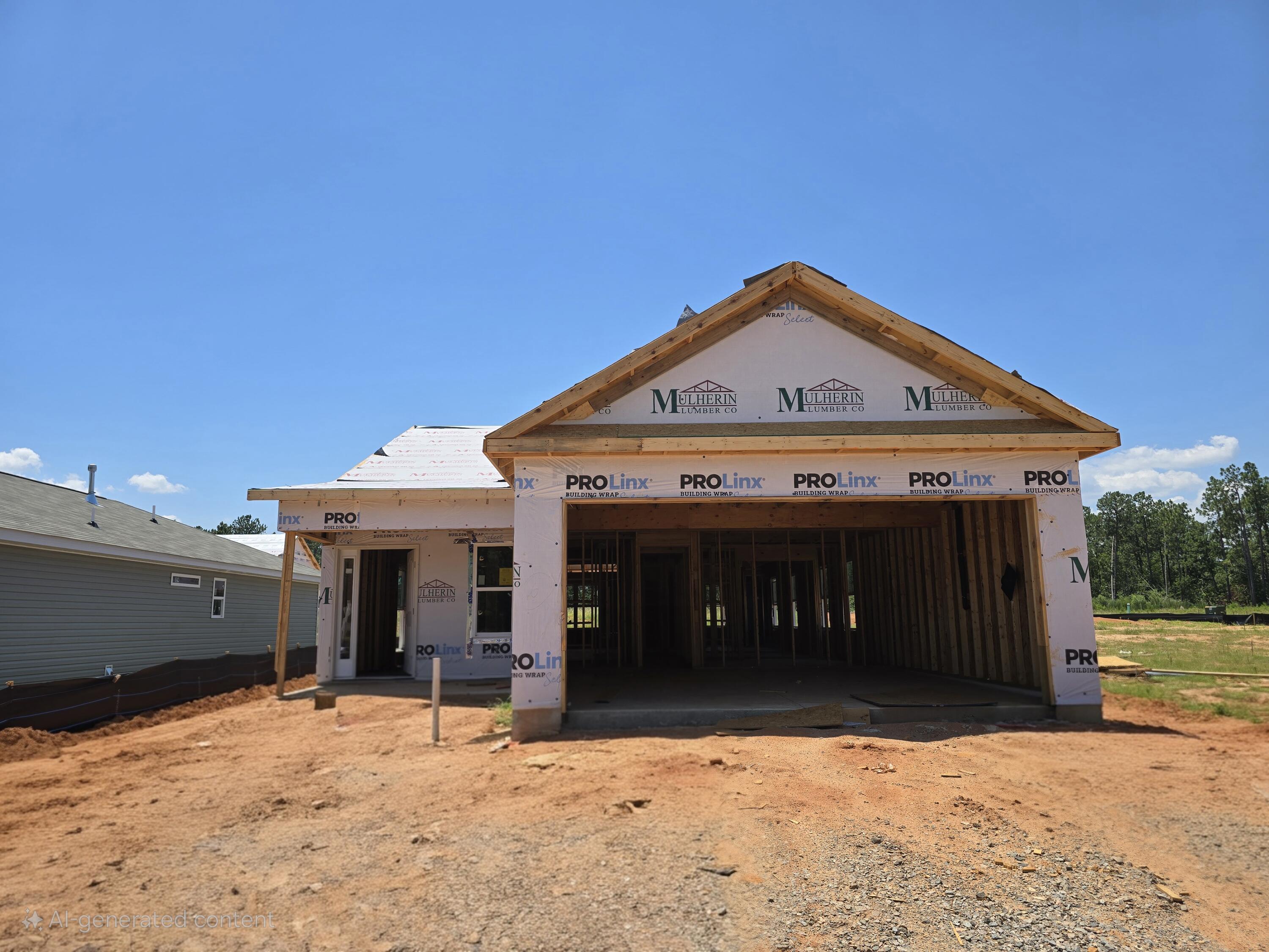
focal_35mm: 23
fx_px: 843
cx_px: 634
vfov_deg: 58.9
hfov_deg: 73.9
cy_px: 476
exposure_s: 1/1000
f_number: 1.7
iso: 12
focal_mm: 6.3
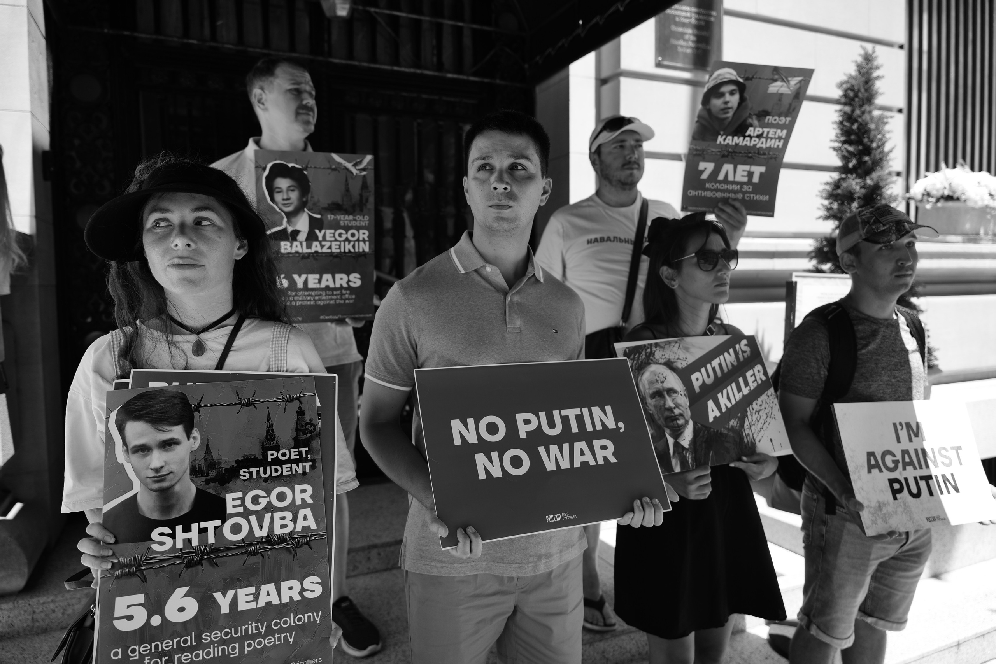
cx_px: 498
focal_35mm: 24
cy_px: 332
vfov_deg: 53.1
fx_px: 664
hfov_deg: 73.7
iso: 100
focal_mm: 24
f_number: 2.8
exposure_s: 1/200
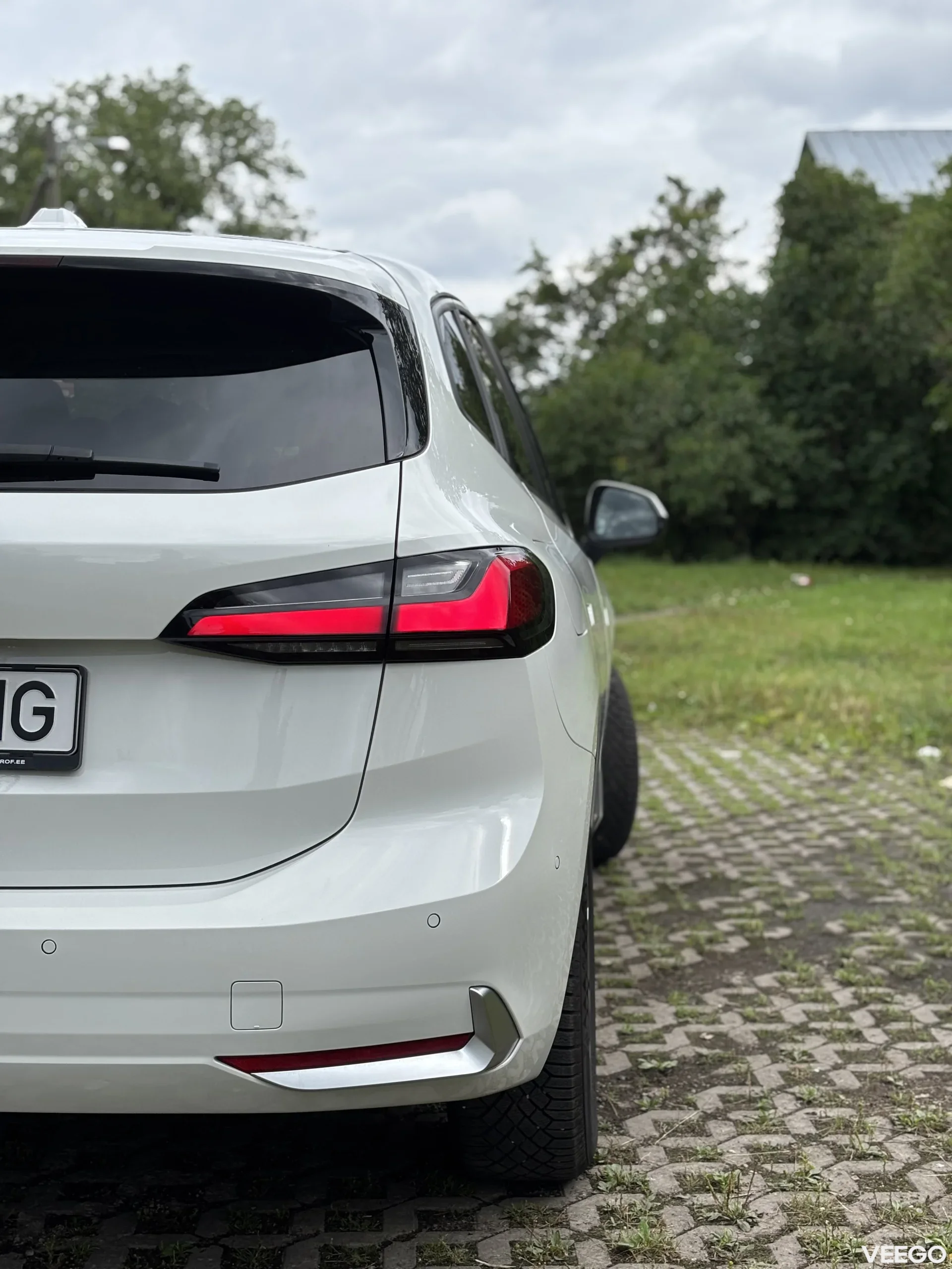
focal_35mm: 52
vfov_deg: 36.8
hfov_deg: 28.0
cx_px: 476
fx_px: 1907
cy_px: 634
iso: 40
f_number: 1.6
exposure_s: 1/1616
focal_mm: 5.96
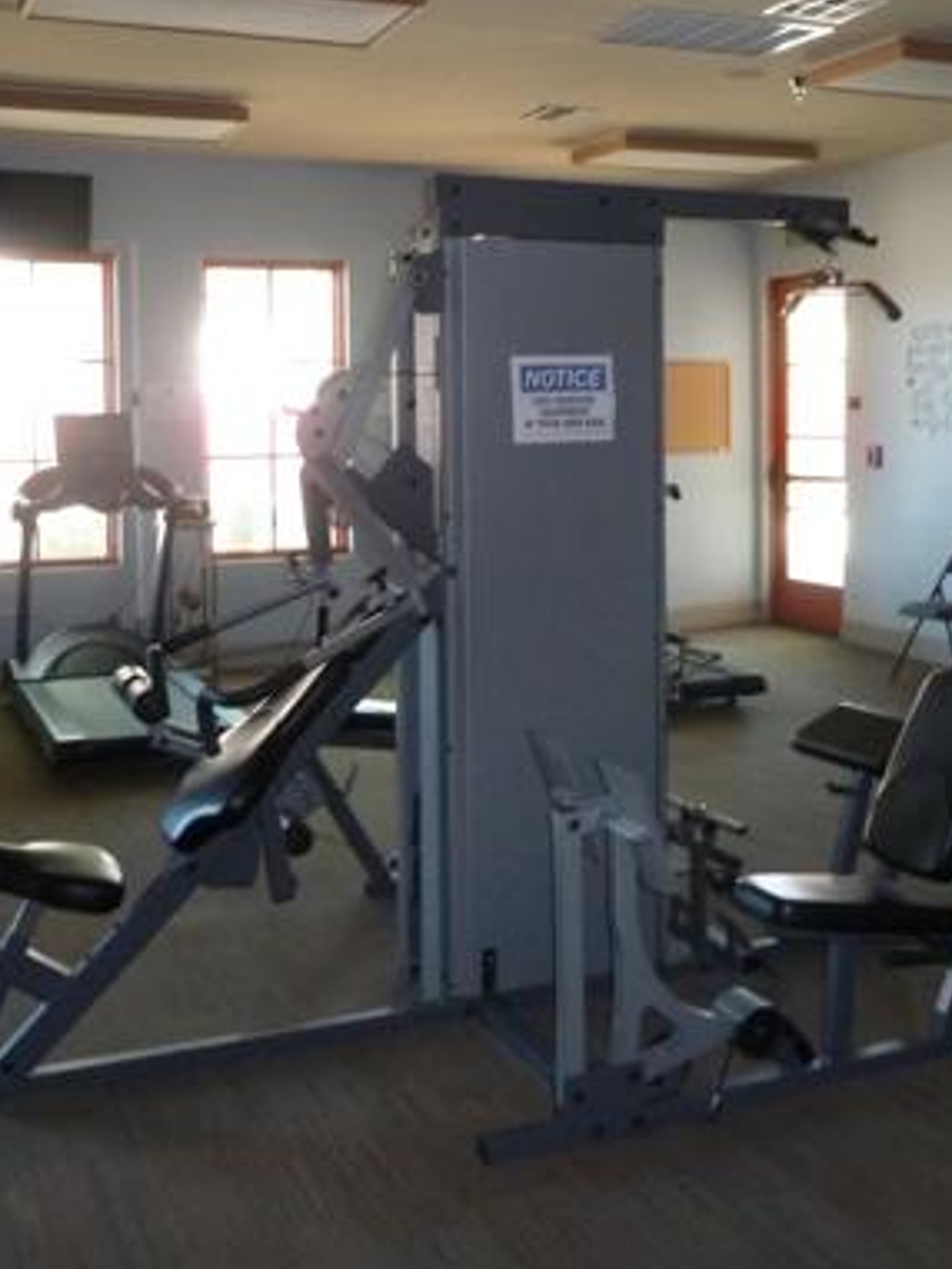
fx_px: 1539
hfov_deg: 34.1
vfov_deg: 44.4
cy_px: 473
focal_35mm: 42
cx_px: 626
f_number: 3.3
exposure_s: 1/30
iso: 320
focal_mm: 4.1
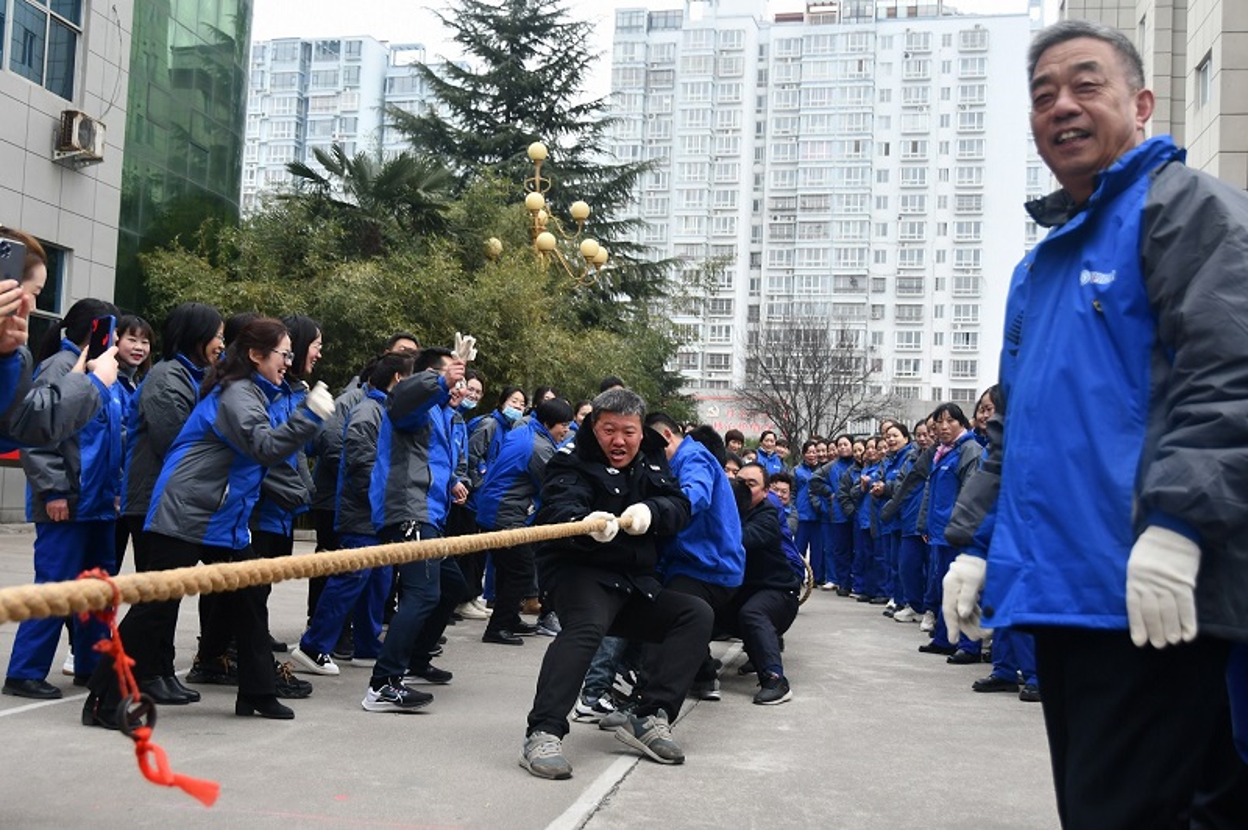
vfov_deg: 34.2
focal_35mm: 39
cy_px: 415
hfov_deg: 49.6
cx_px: 624
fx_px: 1351
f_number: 4.5
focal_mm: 26
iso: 400
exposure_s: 1/250
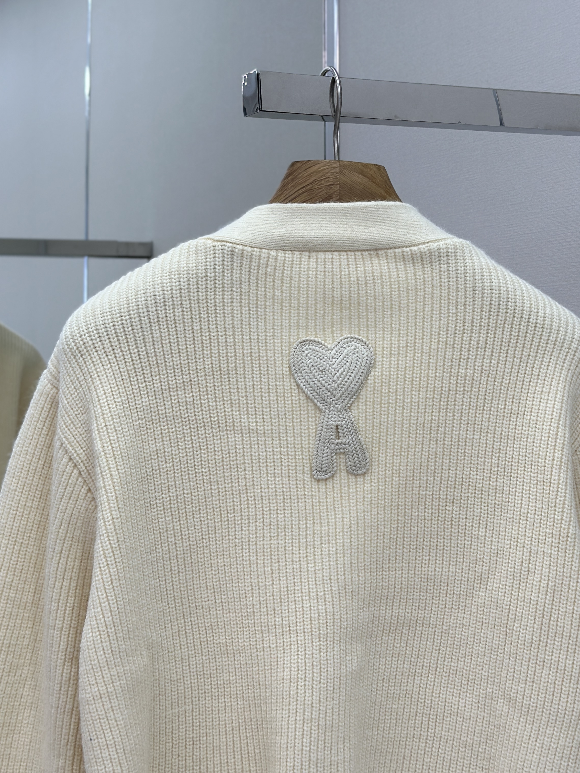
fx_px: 1430
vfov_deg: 30.2
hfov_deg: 22.9
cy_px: 325
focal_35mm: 64
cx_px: 304
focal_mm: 6.86
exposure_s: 1/612
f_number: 1.78
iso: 80
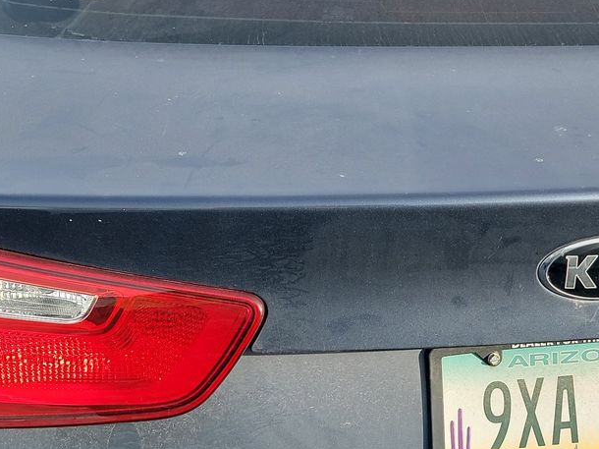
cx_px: 434
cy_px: 303
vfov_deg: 23.2
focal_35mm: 63
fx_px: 1090
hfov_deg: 30.3
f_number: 1.8
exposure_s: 1/293
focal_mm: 6.7
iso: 50
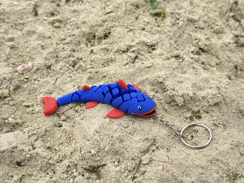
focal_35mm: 48
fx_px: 338
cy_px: 92
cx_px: 122
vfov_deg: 30.3
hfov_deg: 39.7
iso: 64
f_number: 1.78
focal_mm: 6.76
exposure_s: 1/375
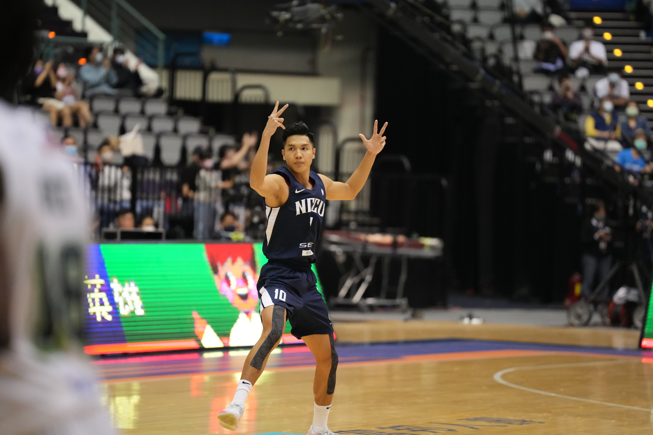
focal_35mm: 200
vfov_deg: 6.9
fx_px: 3627
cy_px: 218
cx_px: 326
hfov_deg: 10.3
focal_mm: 200
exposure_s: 1/1000
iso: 5000
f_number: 2.8
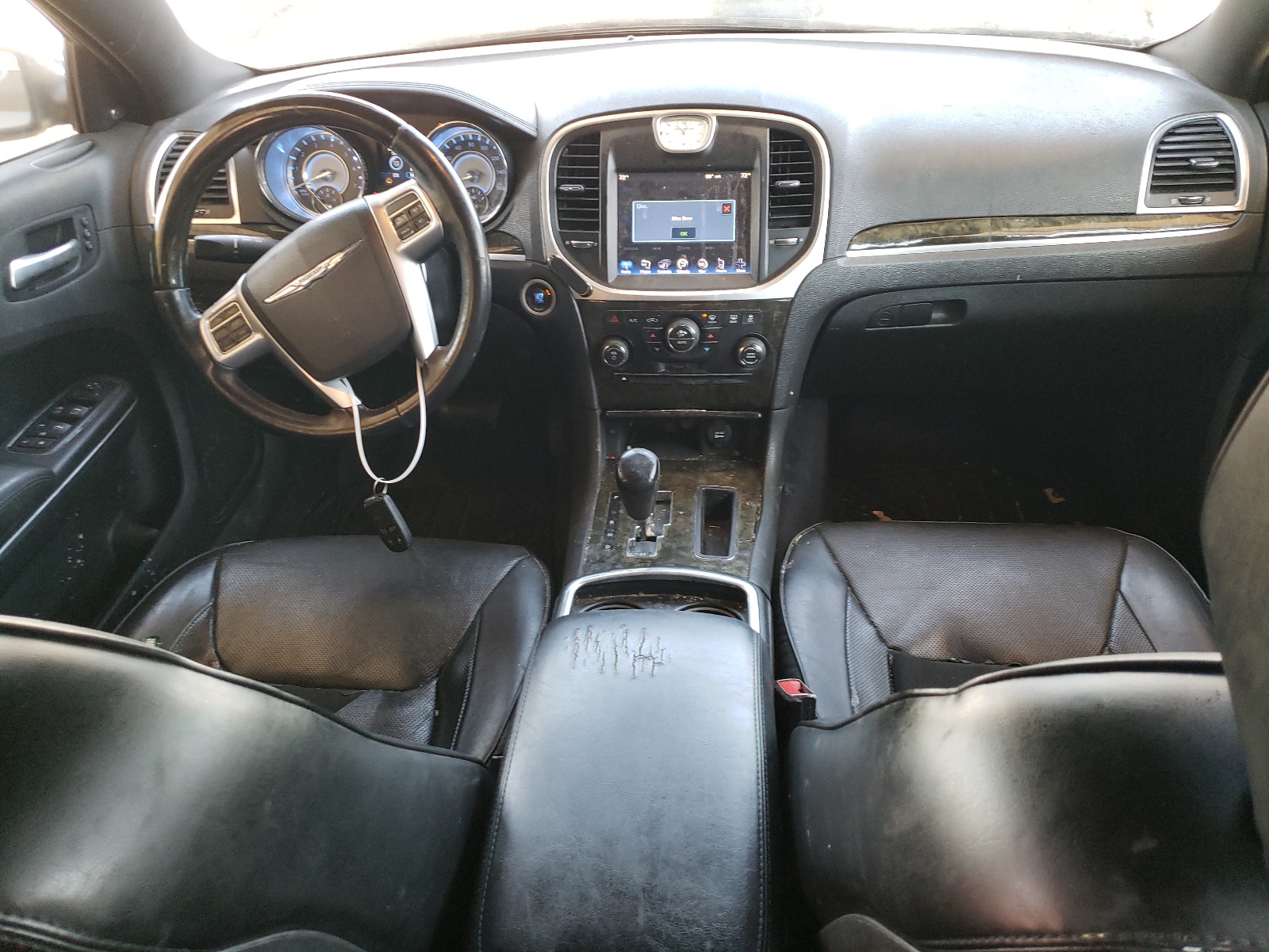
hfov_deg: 67.3
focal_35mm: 26
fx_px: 953
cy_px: 476
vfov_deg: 53.1
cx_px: 634
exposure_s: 1/60.2
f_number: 1.5
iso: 128
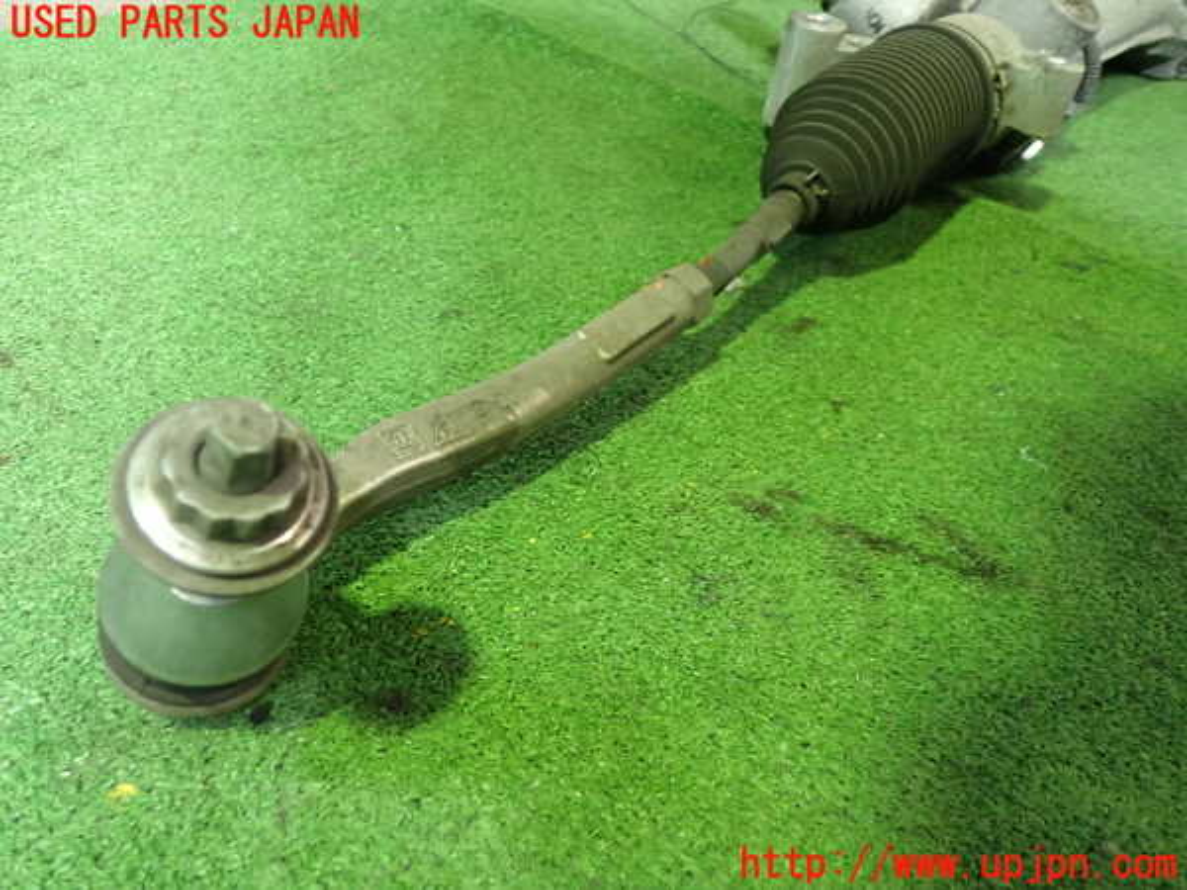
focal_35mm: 30
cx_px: 594
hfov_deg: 60.0
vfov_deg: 46.8
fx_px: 1029
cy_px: 445
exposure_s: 1/30
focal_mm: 5.4
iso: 500
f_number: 2.3
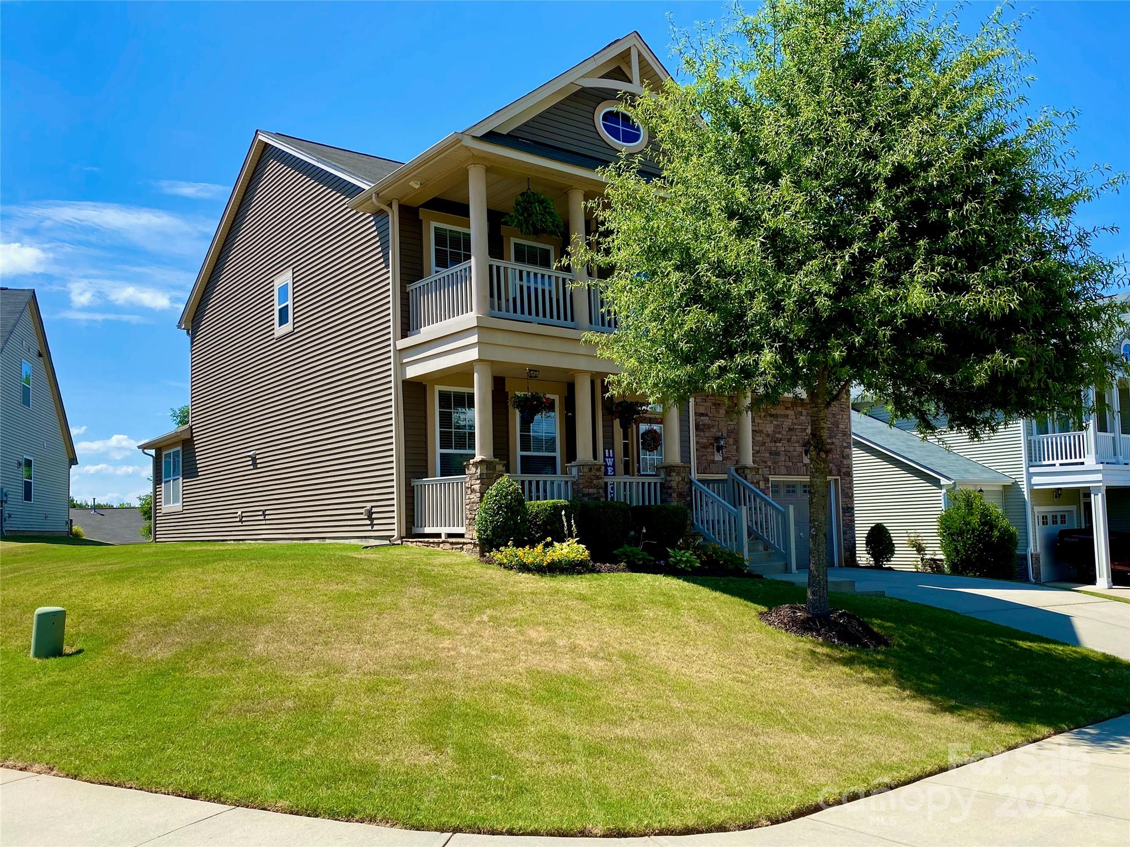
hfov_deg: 67.3
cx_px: 565
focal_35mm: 26
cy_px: 424
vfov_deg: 53.0
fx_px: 849
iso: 32
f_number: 1.8
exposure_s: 1/2222
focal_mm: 4.25
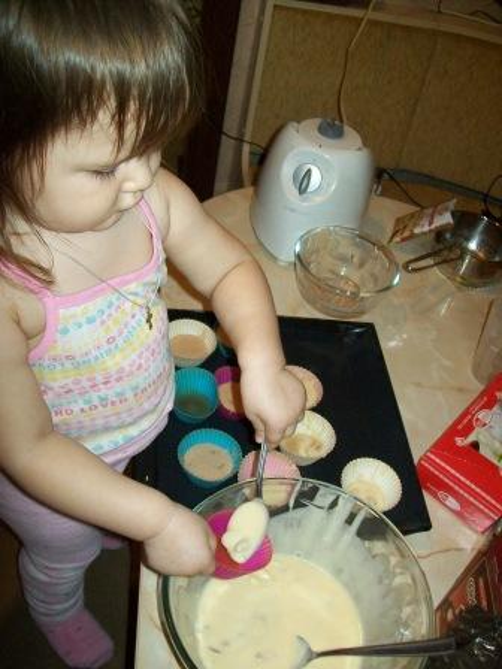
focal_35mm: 36
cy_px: 334
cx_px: 251
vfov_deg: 51.4
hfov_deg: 39.7
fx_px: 696
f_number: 2.7
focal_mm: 6
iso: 160
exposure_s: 1/60
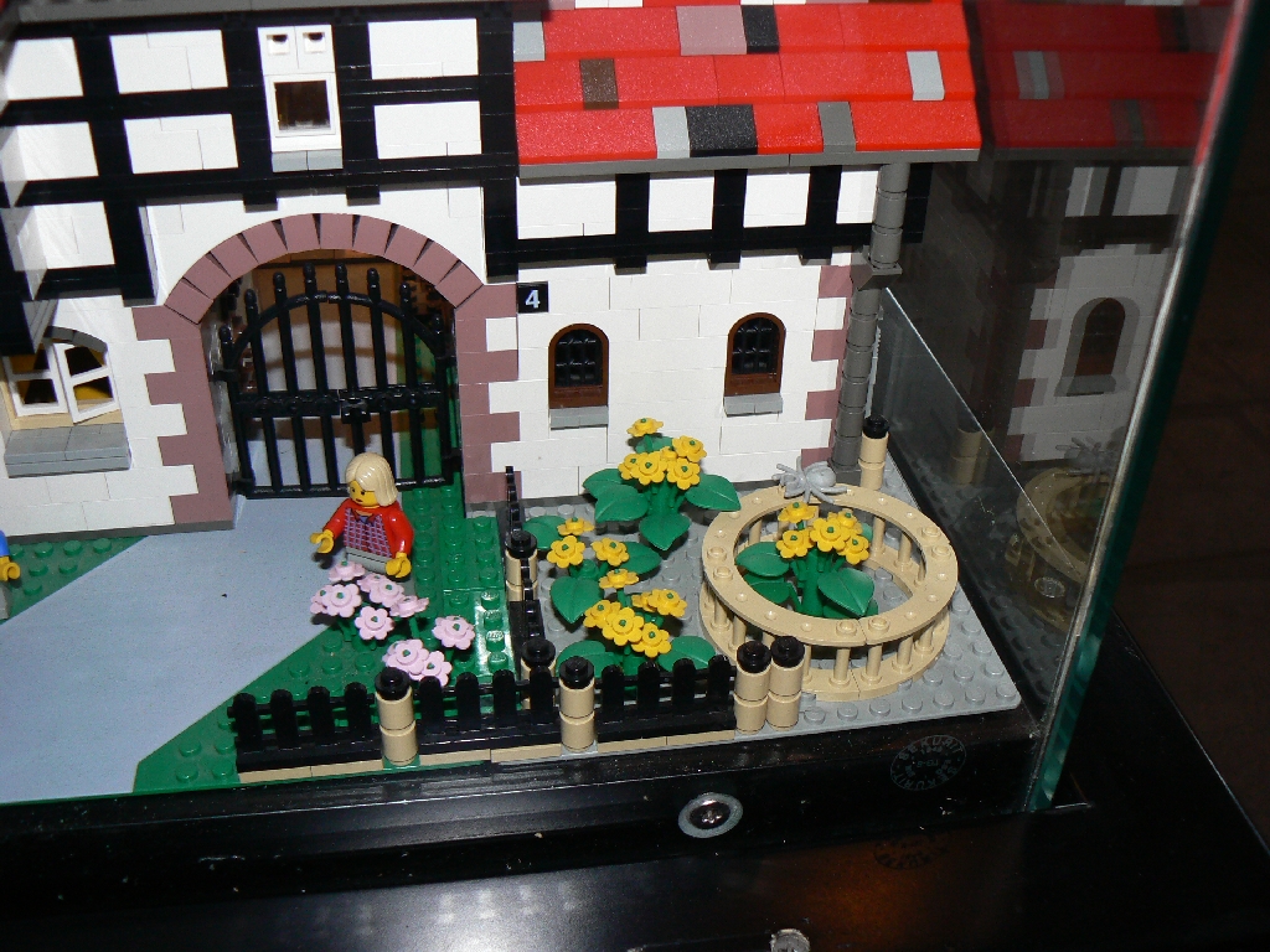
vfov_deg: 39.7
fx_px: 1321
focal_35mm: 36
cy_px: 476
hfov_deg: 51.4
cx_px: 635
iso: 100
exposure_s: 1/30
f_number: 2.8
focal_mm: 6
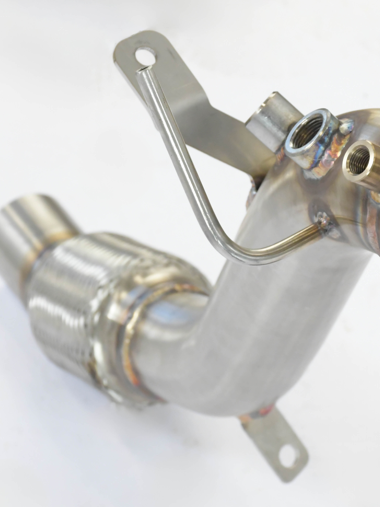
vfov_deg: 15.2
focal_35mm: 130
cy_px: 253
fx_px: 1903
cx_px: 310
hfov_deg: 11.4
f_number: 10
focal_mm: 60
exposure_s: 1/200
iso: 4000
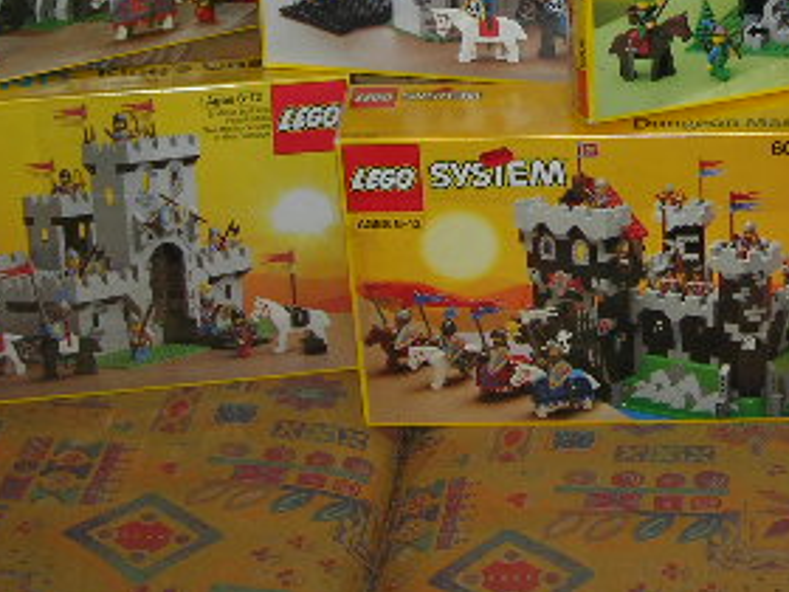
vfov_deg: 16.6
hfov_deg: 22.2
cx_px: 640
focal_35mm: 87
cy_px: -20
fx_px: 1983
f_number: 2.8
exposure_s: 1/60.1
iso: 64
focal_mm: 7.8
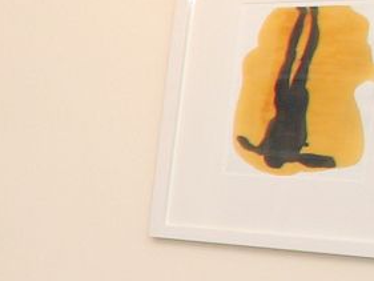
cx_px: -858
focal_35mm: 131
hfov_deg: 9.8
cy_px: 356
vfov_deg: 11.1
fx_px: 1416
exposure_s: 1/60
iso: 100
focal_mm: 9
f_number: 4
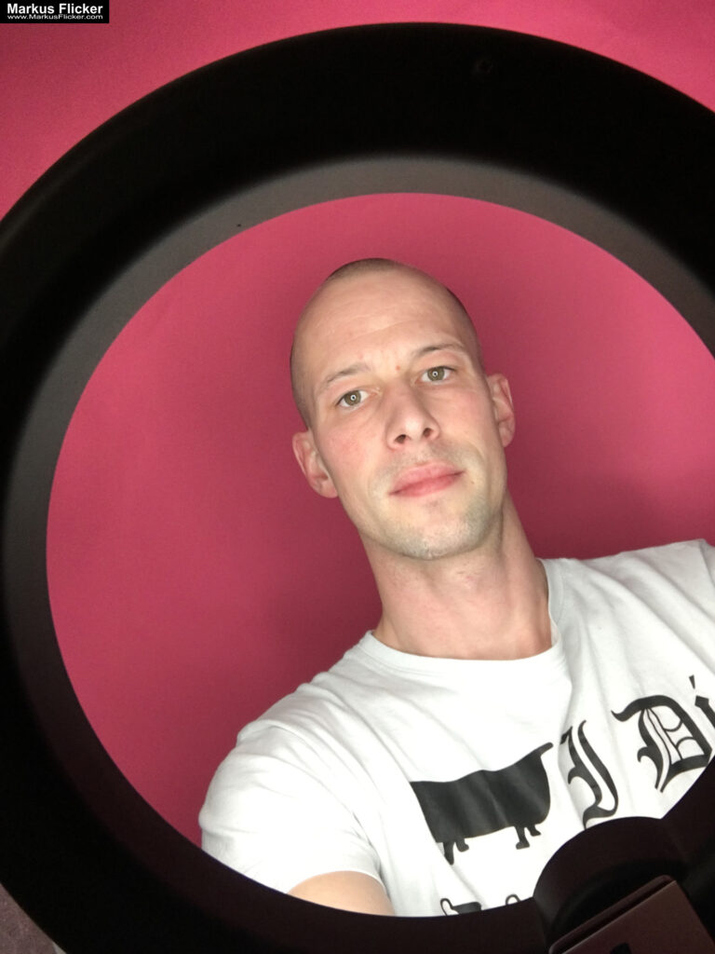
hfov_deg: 45.4
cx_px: 358
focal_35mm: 31
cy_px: 477
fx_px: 854
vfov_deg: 58.4
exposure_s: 1/50
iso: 40
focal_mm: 2.65
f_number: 2.2
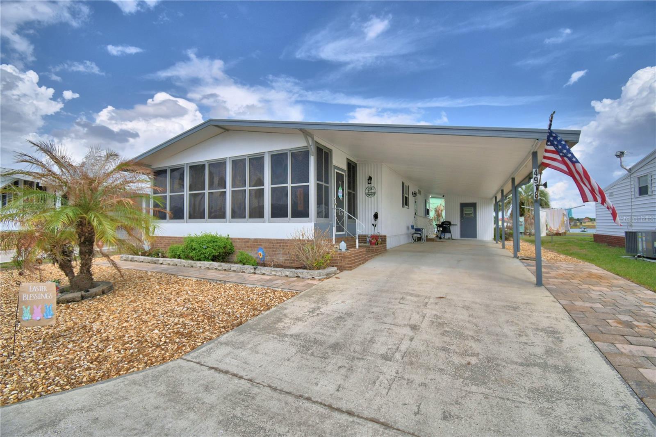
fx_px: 273
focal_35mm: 15
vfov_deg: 77.3
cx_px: 328
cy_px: 218
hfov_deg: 100.4
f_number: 4.5
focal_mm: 10
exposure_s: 1/1600
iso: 100
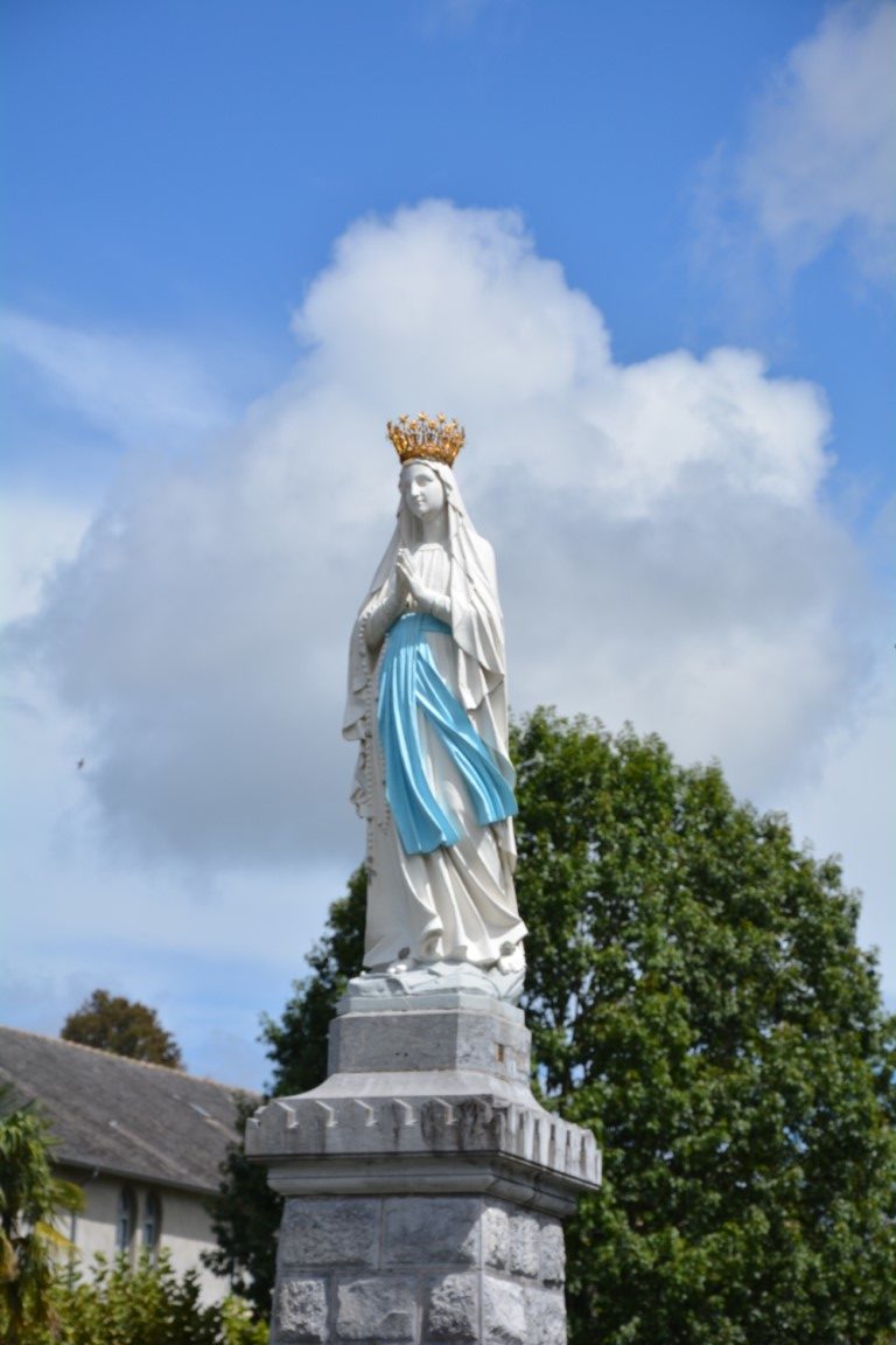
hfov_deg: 12.2
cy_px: 672
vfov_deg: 18.2
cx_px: 448
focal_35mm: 112
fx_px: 4200
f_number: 8
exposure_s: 1/1000
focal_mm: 75
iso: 200
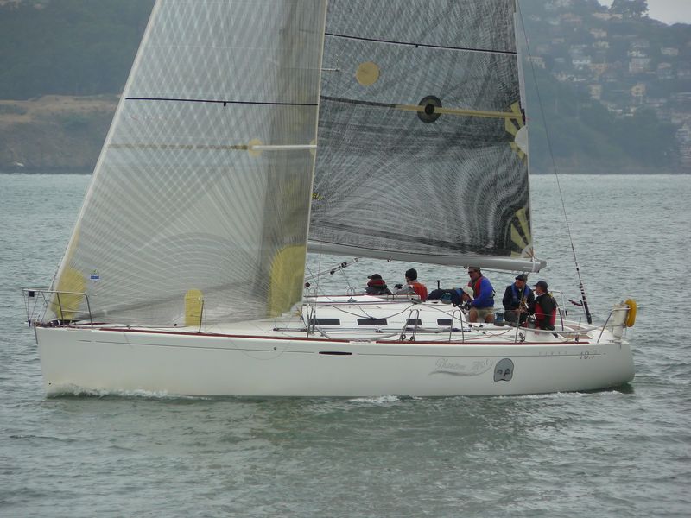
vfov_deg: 3.9
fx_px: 7586
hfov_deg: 5.2
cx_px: 346
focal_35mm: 380
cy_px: 259
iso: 100
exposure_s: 1/640
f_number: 4
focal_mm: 63.3
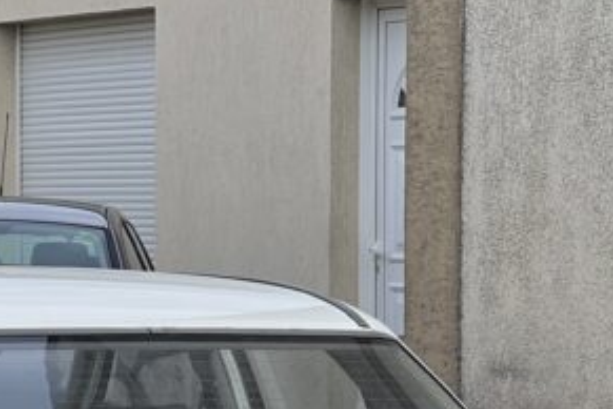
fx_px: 3746
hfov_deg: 9.3
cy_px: 609
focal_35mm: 220
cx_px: 57
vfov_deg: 6.2
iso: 32
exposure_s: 1/531
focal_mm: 9
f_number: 2.8
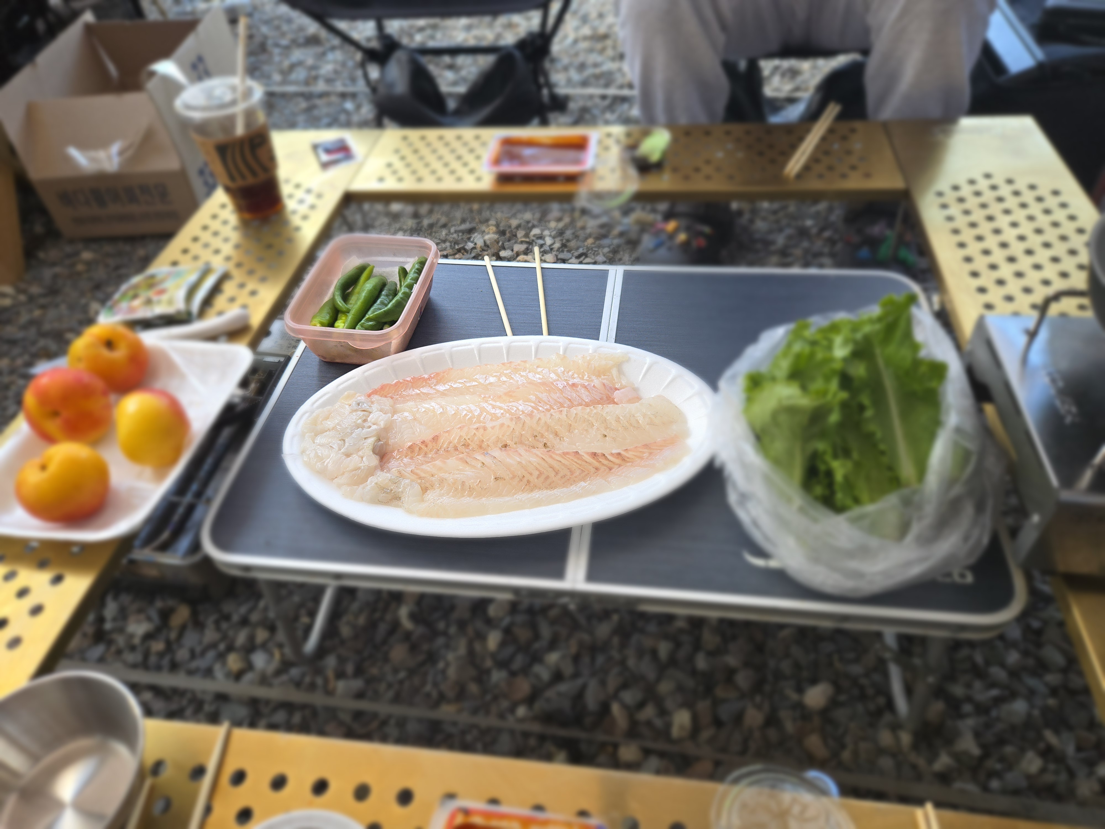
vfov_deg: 58.9
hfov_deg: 73.9
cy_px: 414
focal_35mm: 23
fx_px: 734
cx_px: 552
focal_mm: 5.4
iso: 50
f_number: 1.8
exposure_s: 1/60
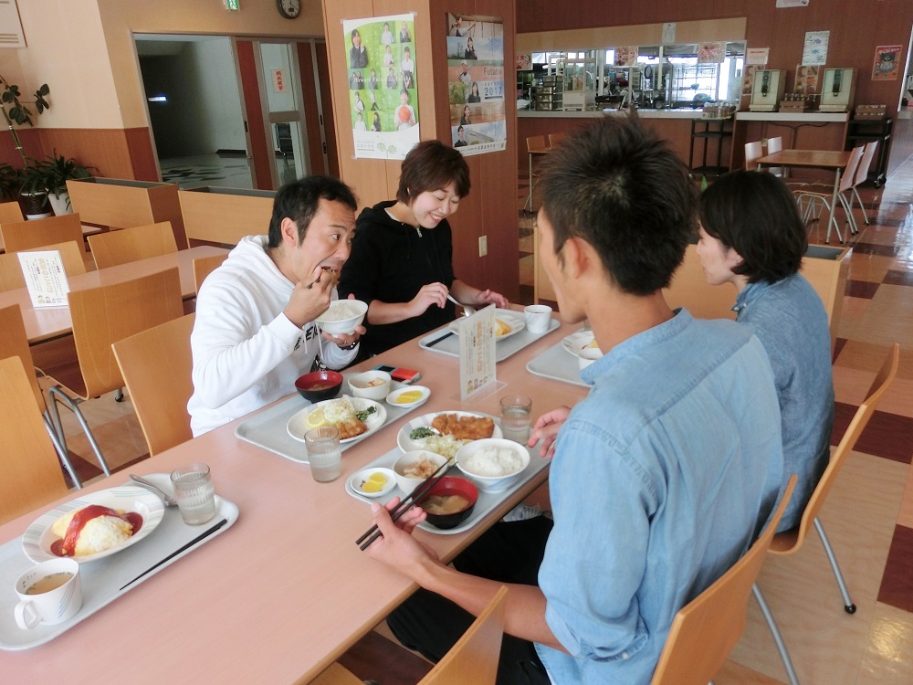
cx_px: 456
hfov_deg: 71.6
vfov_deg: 56.8
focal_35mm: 24
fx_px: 633
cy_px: 342
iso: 100
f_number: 3
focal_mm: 4.24
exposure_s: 1/125
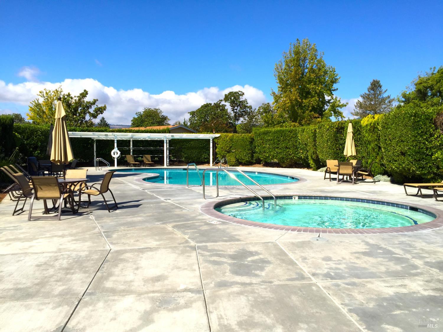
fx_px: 371
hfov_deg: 61.7
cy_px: 166
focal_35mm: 29
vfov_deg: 48.2
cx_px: 222
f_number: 2.2
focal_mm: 4.15
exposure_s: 1/2639
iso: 32
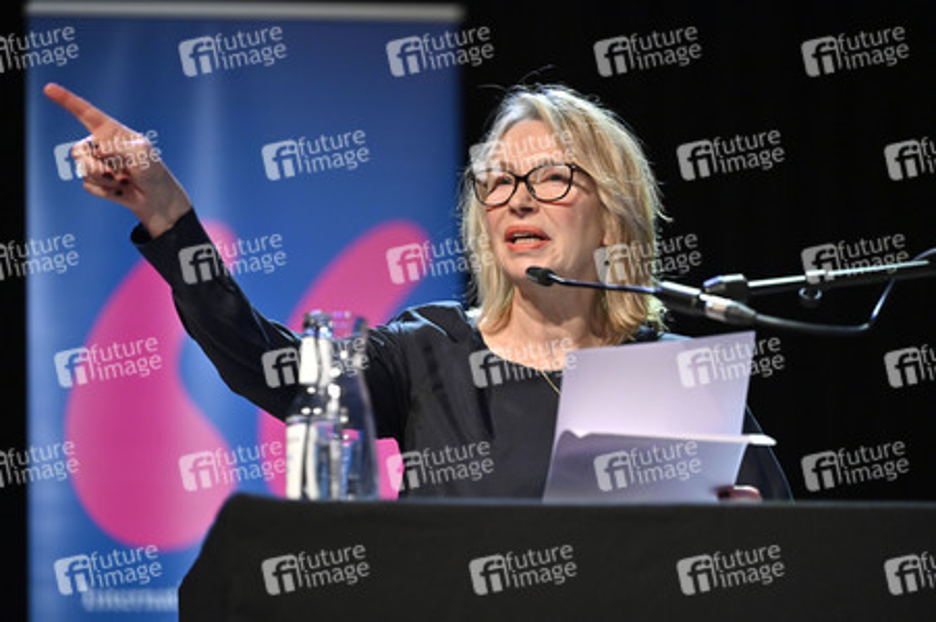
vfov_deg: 8.3
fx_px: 4287
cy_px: 311
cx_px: 468
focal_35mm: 165
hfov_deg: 12.5
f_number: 2.8
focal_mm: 165
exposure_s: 1/320
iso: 1600
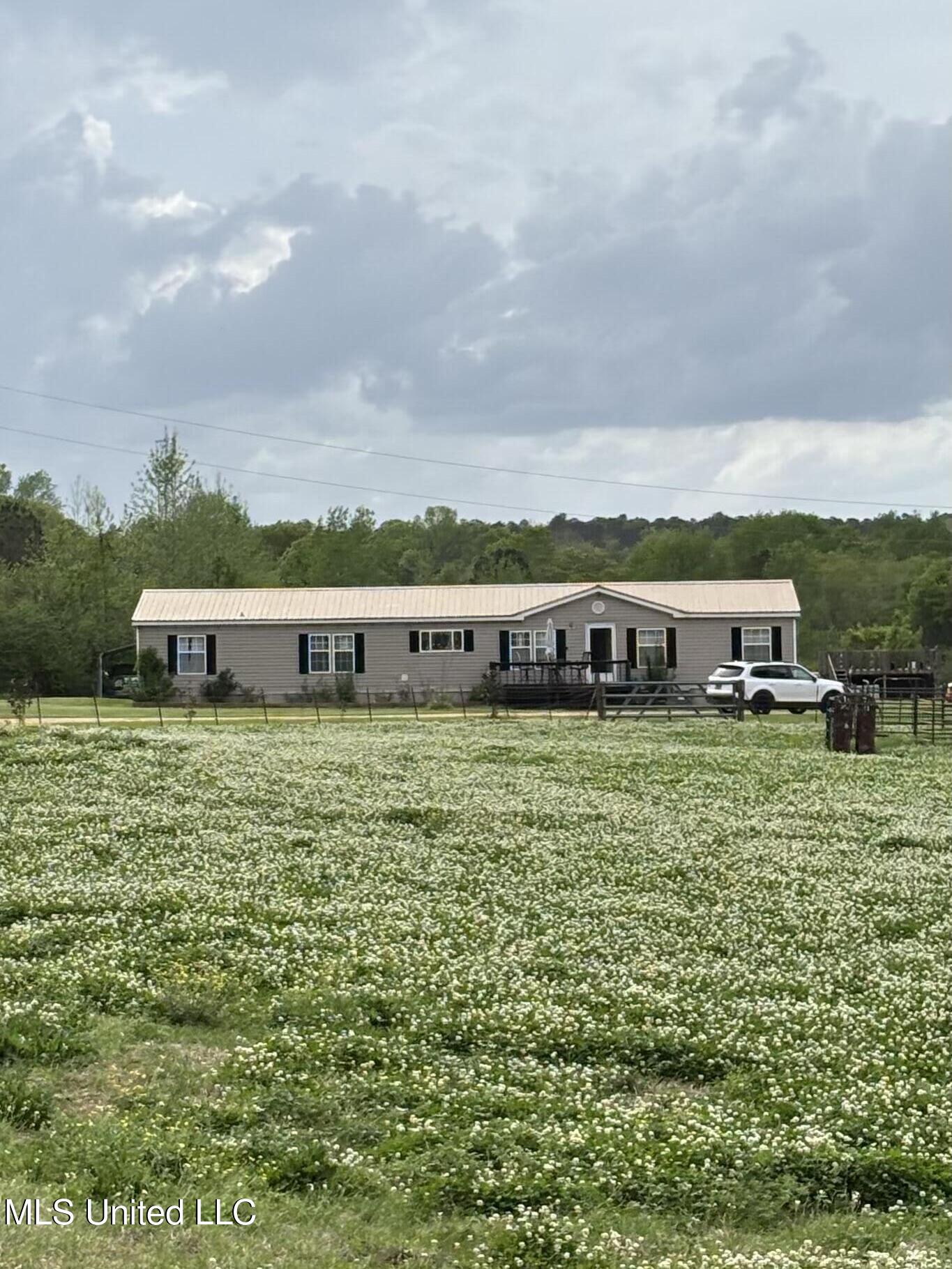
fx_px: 1907
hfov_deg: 28.0
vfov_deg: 36.8
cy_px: 634
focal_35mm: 52
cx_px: 476
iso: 40
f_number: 1.6
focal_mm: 5.96
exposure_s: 1/2288
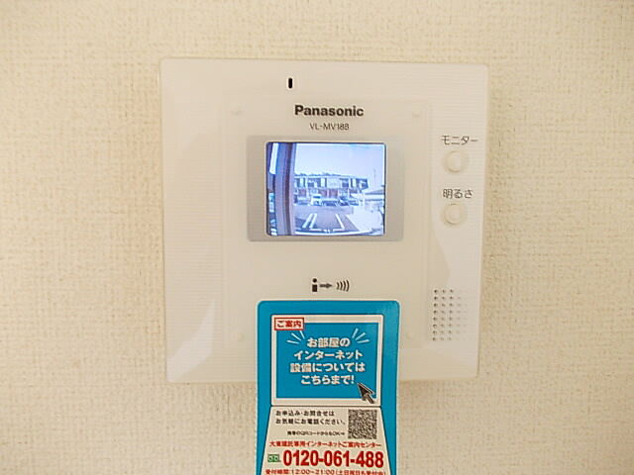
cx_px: 317
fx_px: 513
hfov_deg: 63.4
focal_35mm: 28
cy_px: 238
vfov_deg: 49.7
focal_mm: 4
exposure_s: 1/13
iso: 200
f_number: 2.7
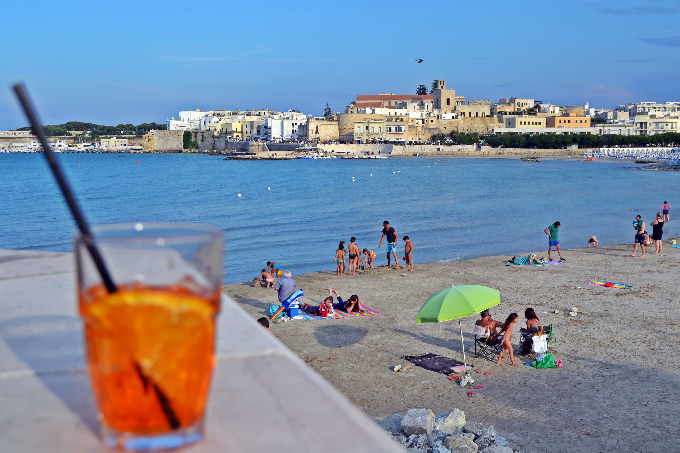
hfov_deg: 46.4
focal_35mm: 42
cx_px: 340
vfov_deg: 31.9
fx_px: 793
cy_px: 226
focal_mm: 28
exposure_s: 1/200
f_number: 7.1
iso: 100
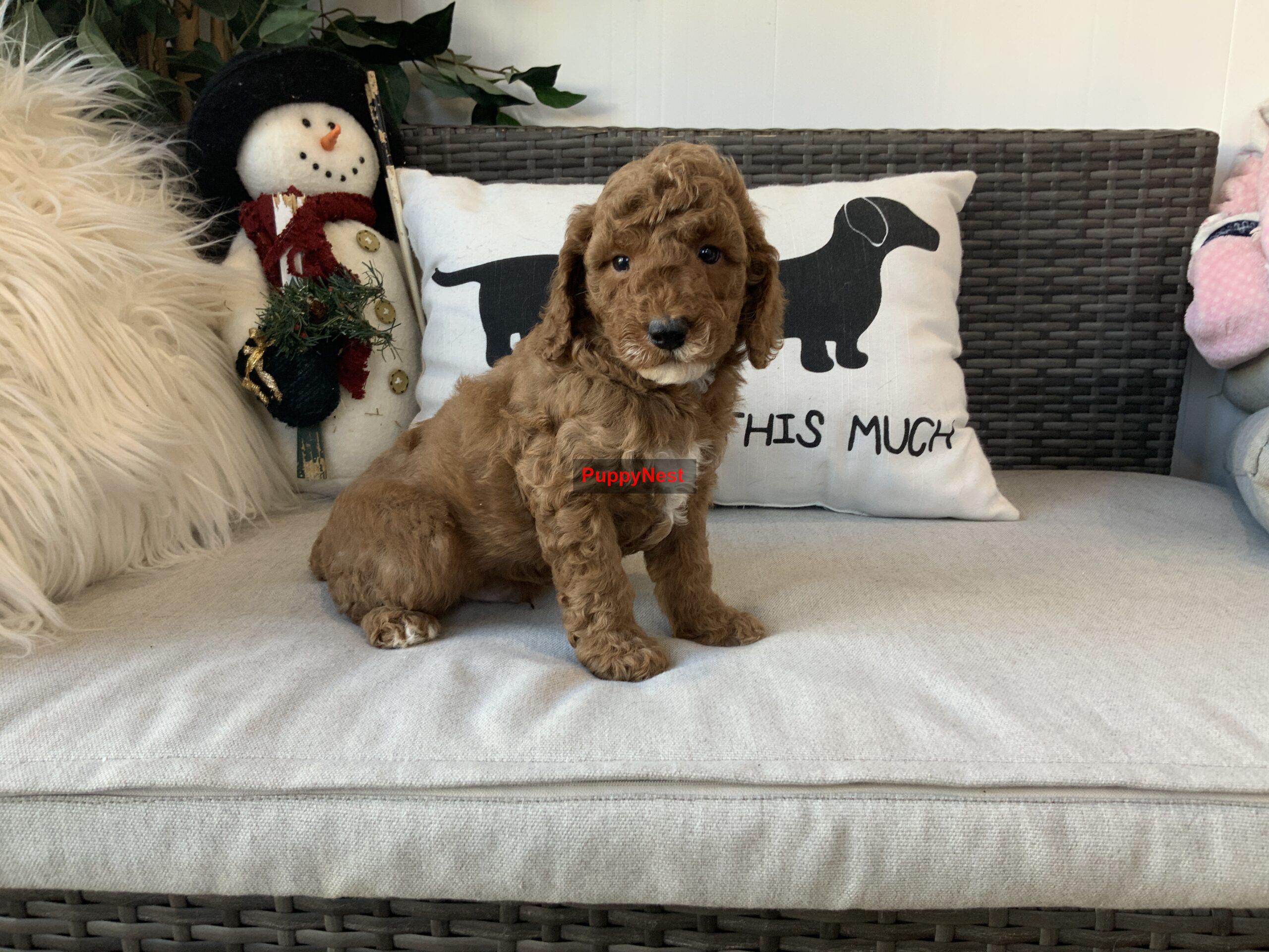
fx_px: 1063
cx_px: 634
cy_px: 476
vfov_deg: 48.2
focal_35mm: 29
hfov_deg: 61.7
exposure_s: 1/60
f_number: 1.8
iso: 40
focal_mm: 3
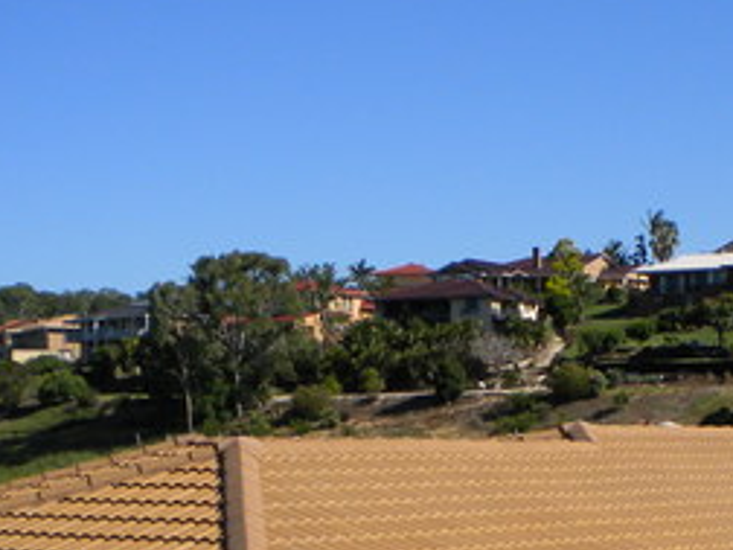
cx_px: 576
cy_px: 585
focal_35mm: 89
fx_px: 1885
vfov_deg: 16.2
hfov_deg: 21.8
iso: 80
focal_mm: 6.3
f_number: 4.6
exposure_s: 1/900
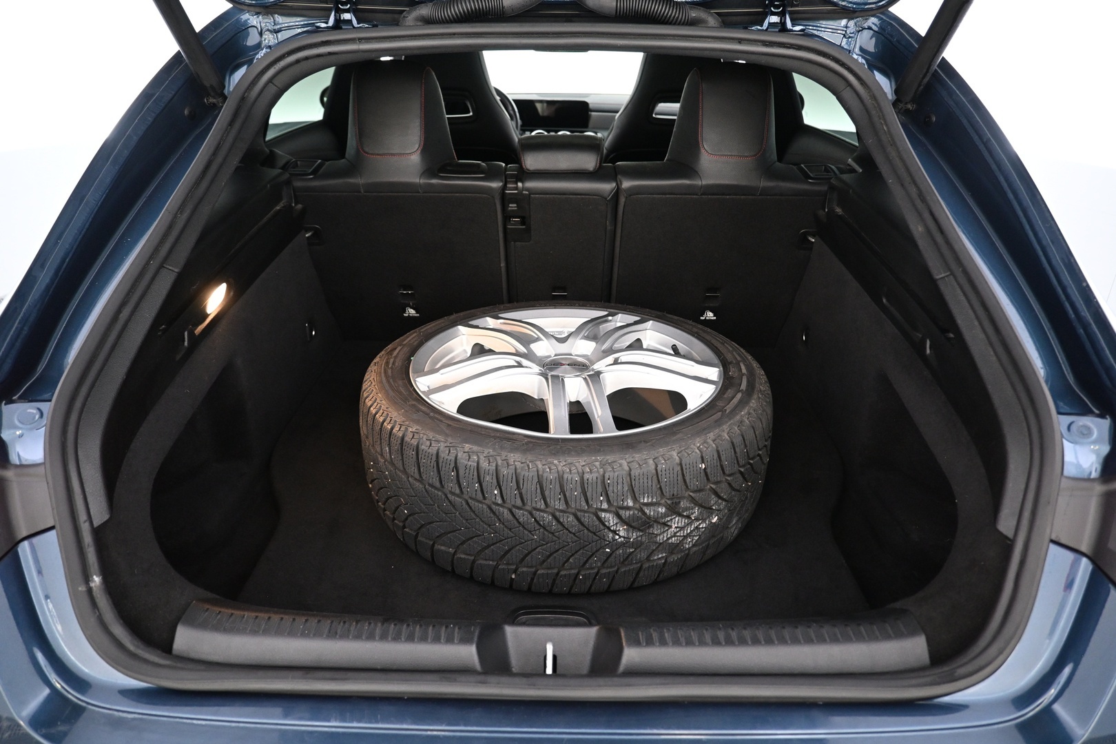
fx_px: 744
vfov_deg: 53.1
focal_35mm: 24
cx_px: 558
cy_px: 372
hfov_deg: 73.7
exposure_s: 1/20
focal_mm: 16
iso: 1600
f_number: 3.5
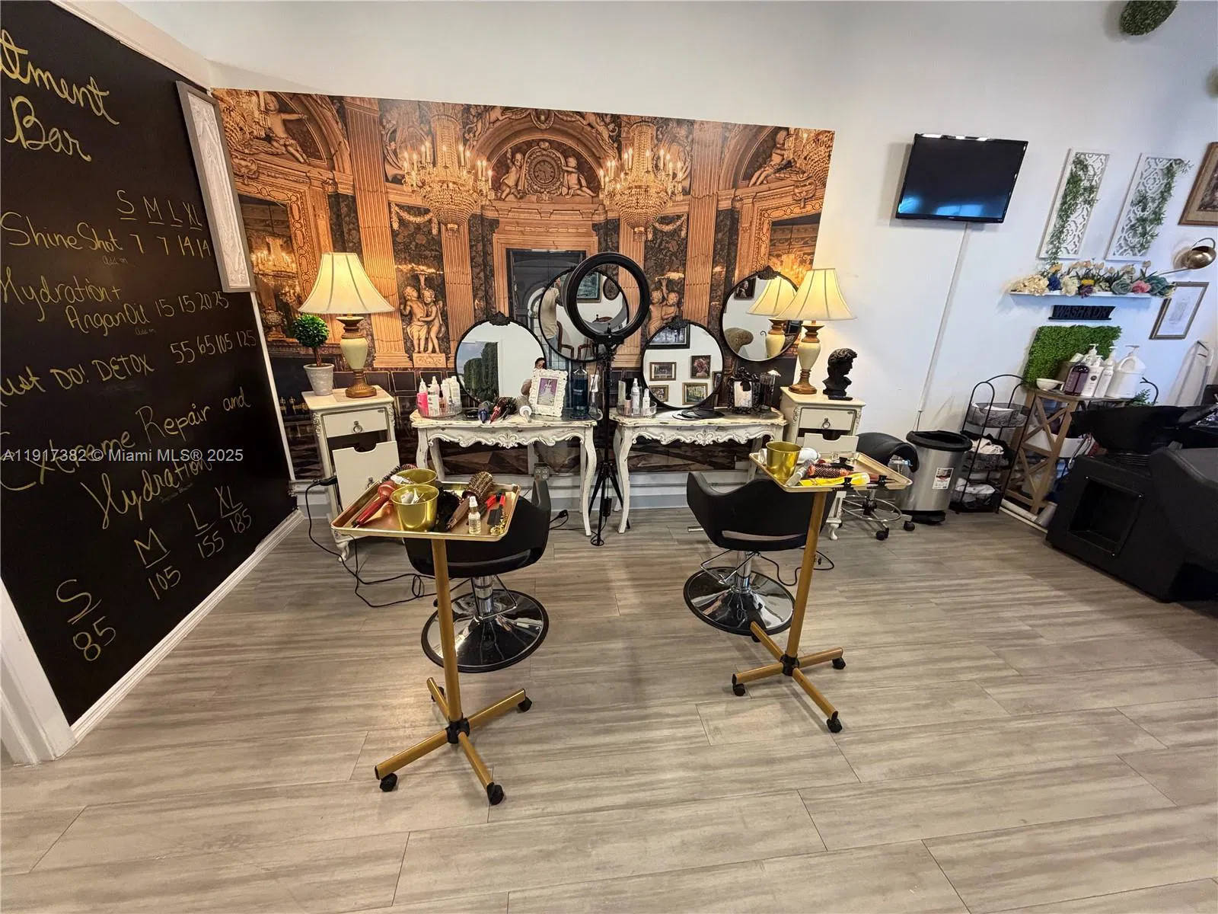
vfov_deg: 85.7
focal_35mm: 14
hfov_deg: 102.1
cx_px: 609
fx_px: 493
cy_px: 457
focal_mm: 2.22
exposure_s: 1/60
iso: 400
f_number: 2.2
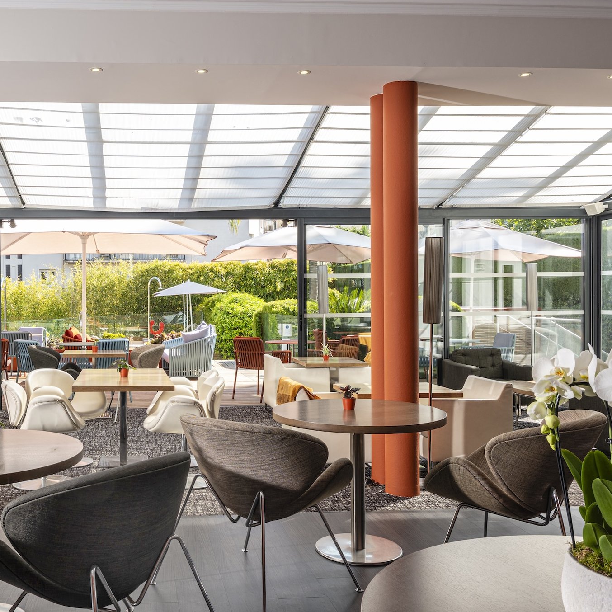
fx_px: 720
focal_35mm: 36
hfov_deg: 44.9
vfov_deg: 46.0
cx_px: 174
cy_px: 306
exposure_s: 1/60
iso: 320
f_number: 11
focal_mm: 28
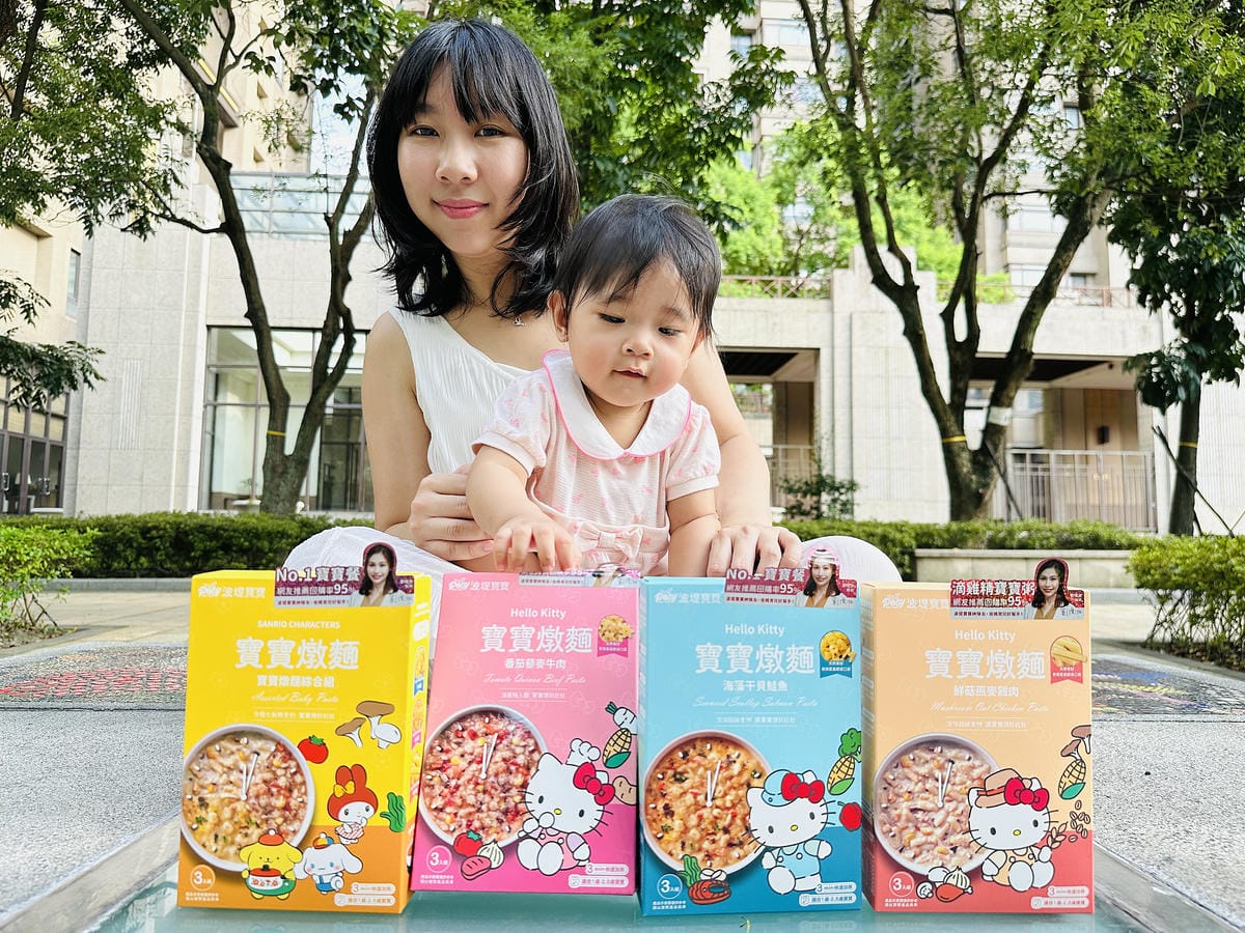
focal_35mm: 24
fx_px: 863
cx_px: 622
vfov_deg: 56.8
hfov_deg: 71.6
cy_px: 466
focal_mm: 6.86
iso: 80
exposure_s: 1/398
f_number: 1.78
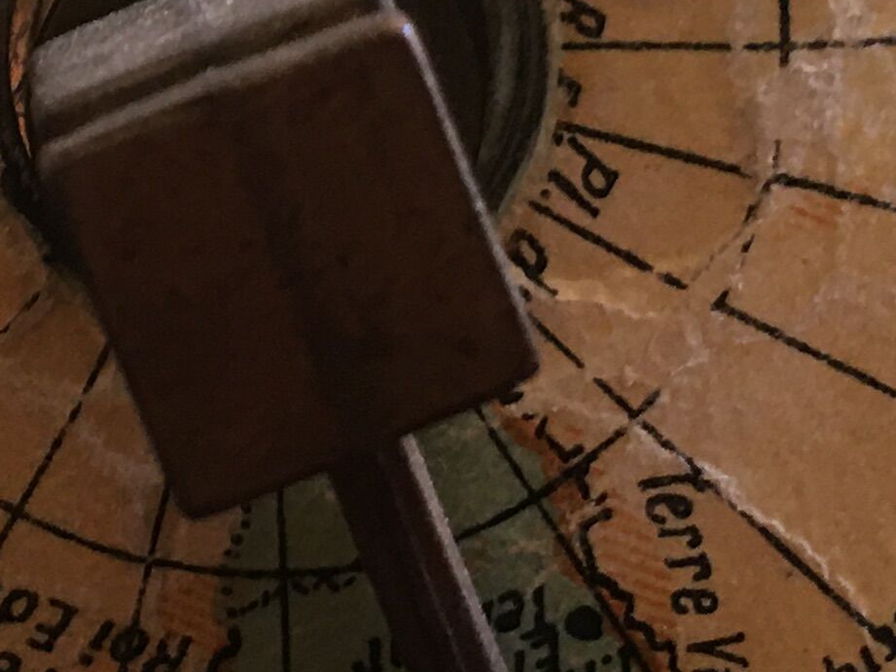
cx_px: 195
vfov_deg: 11.6
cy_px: 13
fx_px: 3288
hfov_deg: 15.4
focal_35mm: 127
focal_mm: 4.15
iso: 50
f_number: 2.2
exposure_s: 1/17
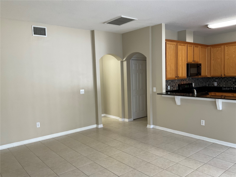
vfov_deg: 48.2
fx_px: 198
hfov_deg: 61.7
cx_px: 118
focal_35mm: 29
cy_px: 88
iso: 64
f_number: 1.8
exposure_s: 1/60
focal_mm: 3
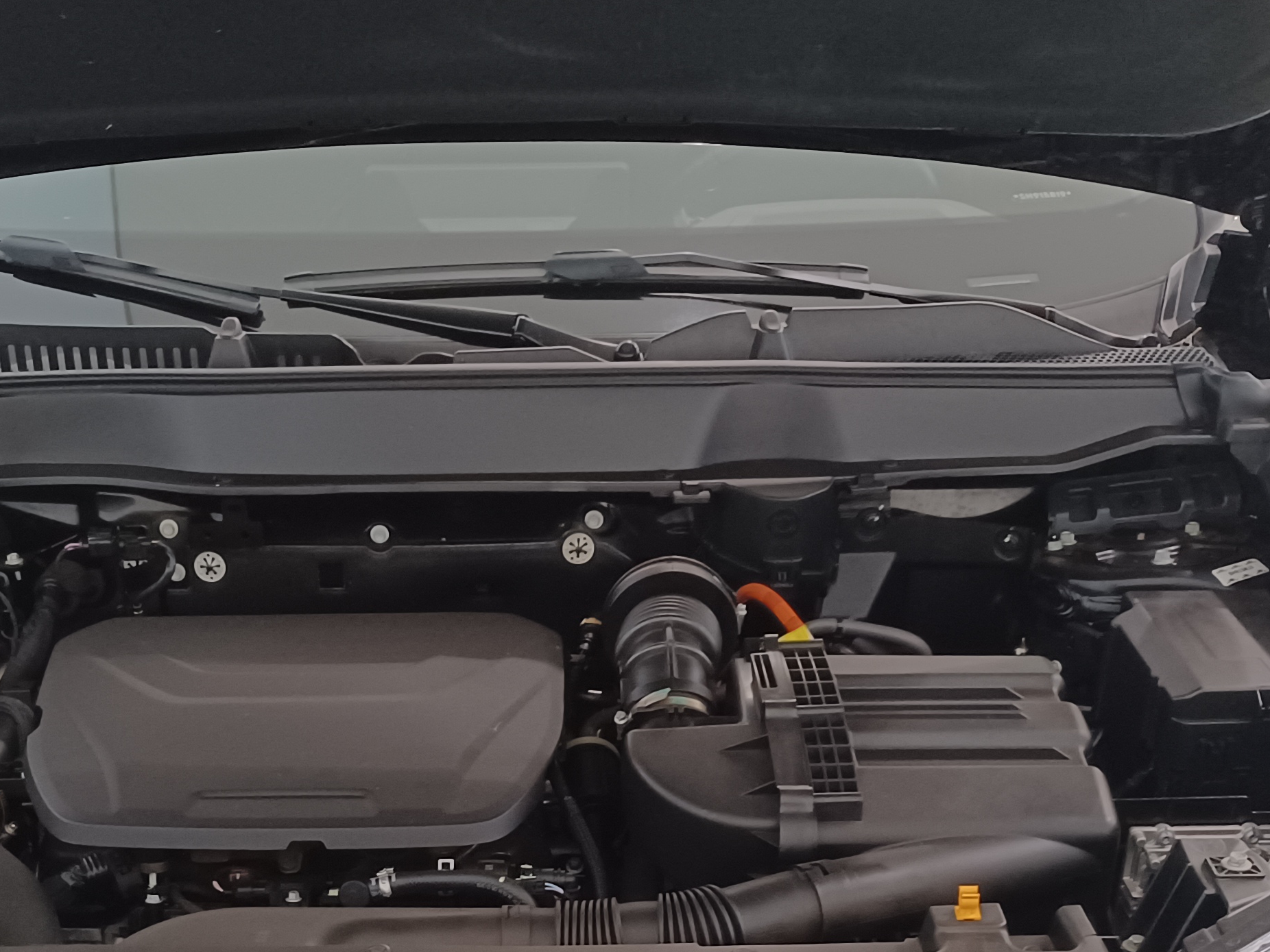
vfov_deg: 25.4
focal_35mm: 54
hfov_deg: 35.4
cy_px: 997
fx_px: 1981
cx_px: 507
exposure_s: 1/24
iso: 400
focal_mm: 4.6
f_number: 1.8
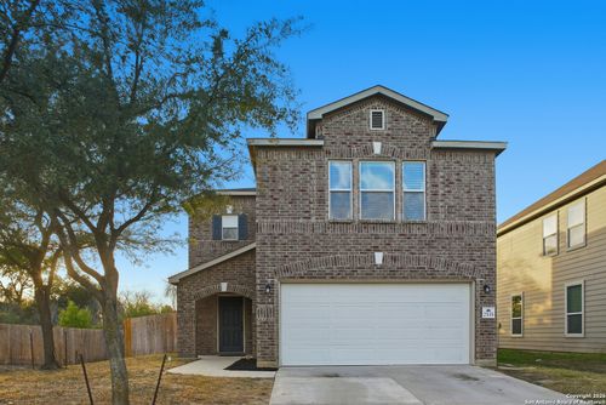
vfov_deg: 53.2
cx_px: 303
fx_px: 404
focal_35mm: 24
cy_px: 202
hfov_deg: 73.7
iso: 100
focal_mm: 24
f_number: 7.1
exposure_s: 1/320
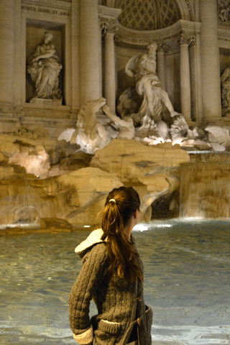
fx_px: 374
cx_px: 115
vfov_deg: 49.6
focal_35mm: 39
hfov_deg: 34.2
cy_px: 172
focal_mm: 26
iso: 3200
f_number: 4
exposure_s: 1/30
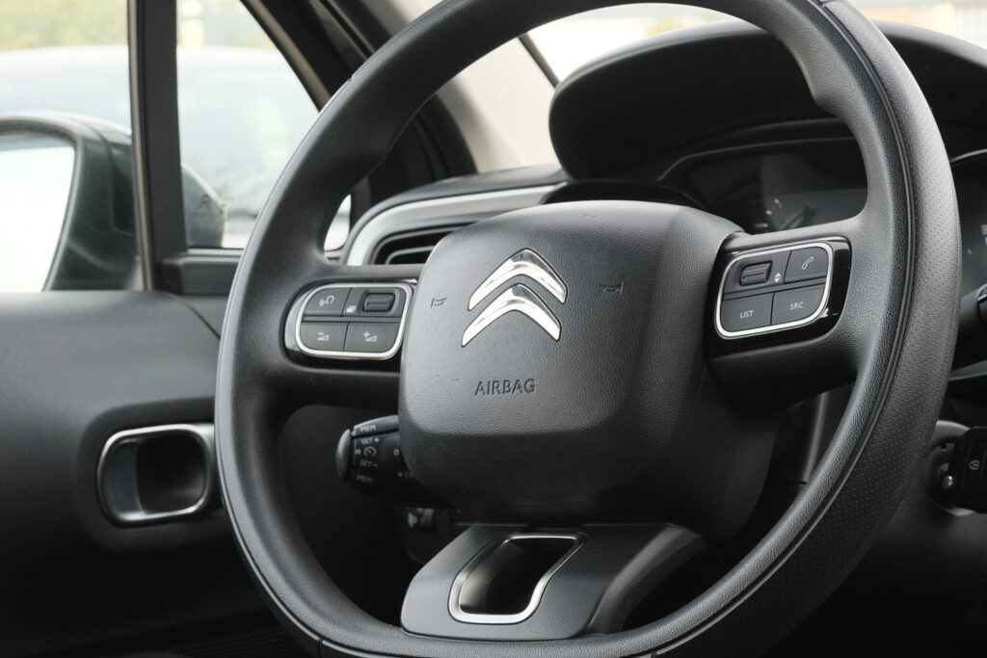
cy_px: 329
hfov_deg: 29.7
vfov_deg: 20.0
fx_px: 1864
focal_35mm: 68
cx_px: 494
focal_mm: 45
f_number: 9
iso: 2000
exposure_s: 1/160
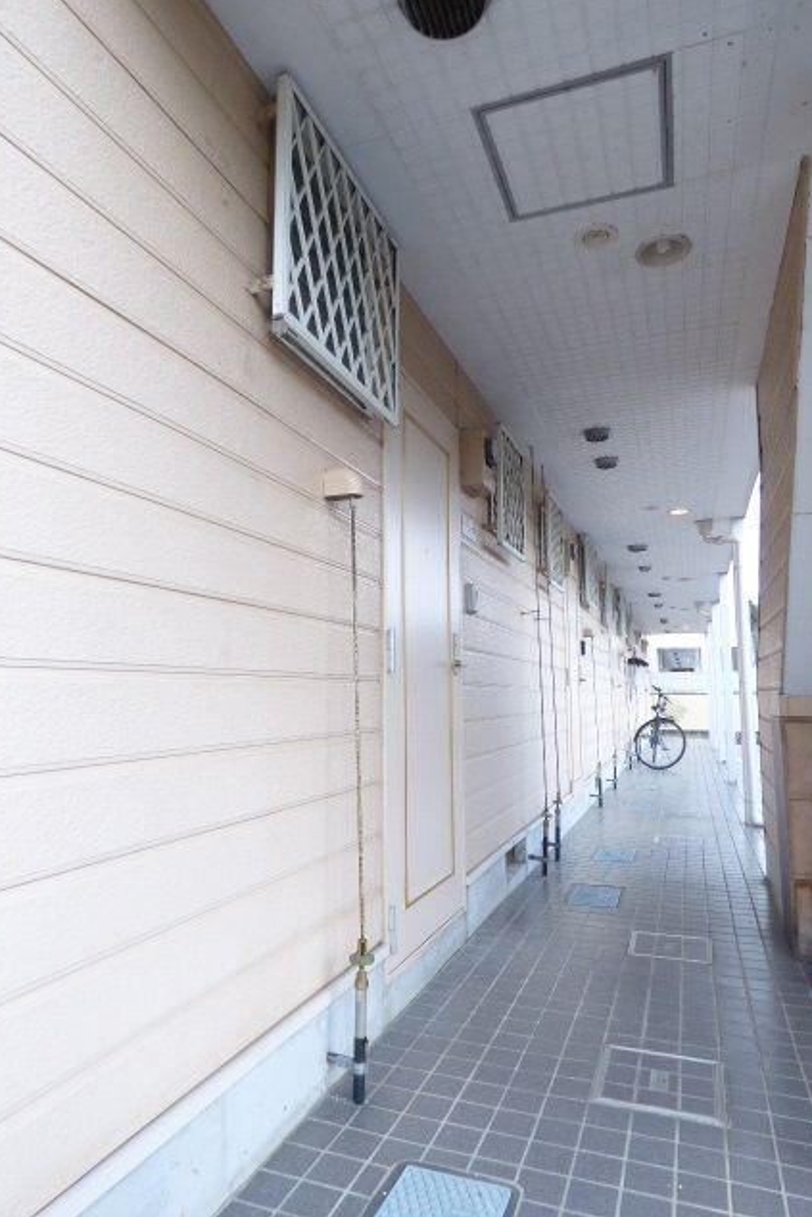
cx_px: 405
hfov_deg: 59.5
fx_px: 710
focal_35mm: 21
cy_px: 607
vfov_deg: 81.2
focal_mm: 3.58
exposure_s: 1/80
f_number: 2.8
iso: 100
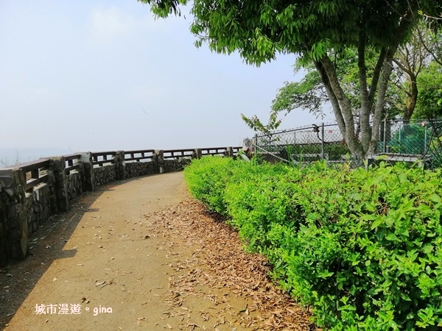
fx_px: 332
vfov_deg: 53.1
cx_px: 221
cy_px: 166
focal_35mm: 26
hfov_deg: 67.3
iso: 50
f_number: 2.2
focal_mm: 3.81
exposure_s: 1/1057
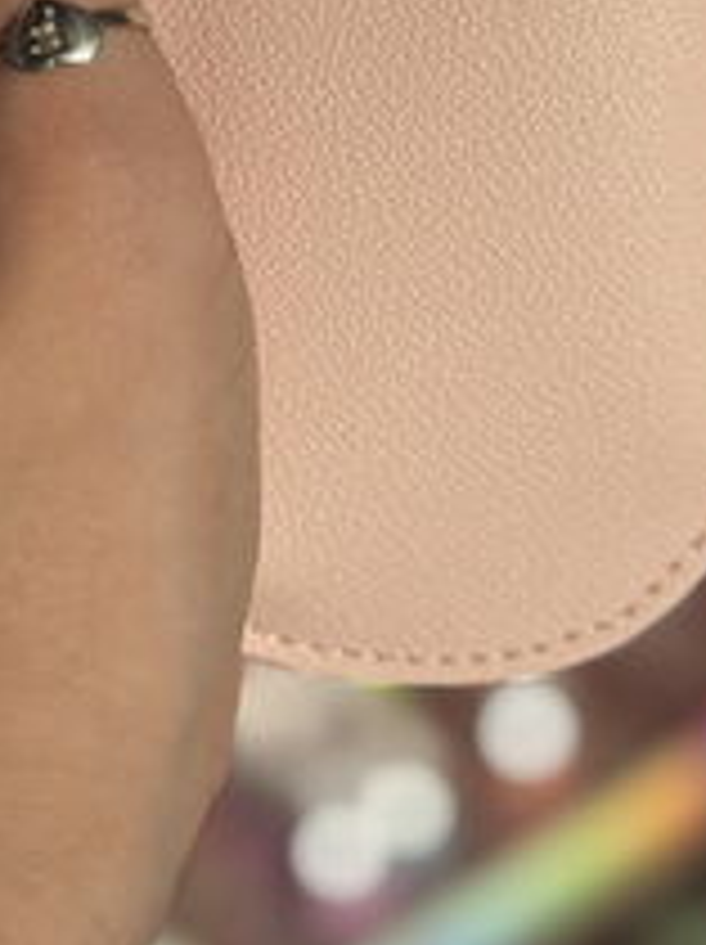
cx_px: 162
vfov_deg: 15.5
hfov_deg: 12.1
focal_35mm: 122
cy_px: -218
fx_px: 3324
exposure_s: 1/9804
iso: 80
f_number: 1.78
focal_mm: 6.86
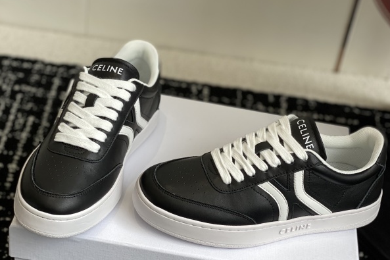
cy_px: 128
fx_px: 791
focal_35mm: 73
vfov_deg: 18.7
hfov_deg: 27.7
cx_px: 197
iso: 20
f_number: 2
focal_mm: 6
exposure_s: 1/192
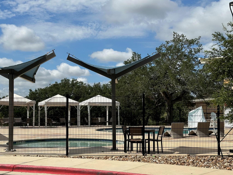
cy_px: 104
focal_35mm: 58
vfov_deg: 25.2
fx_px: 390
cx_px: 107
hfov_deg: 33.2
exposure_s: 1/6211
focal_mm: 6.86
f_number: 1.78
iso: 64
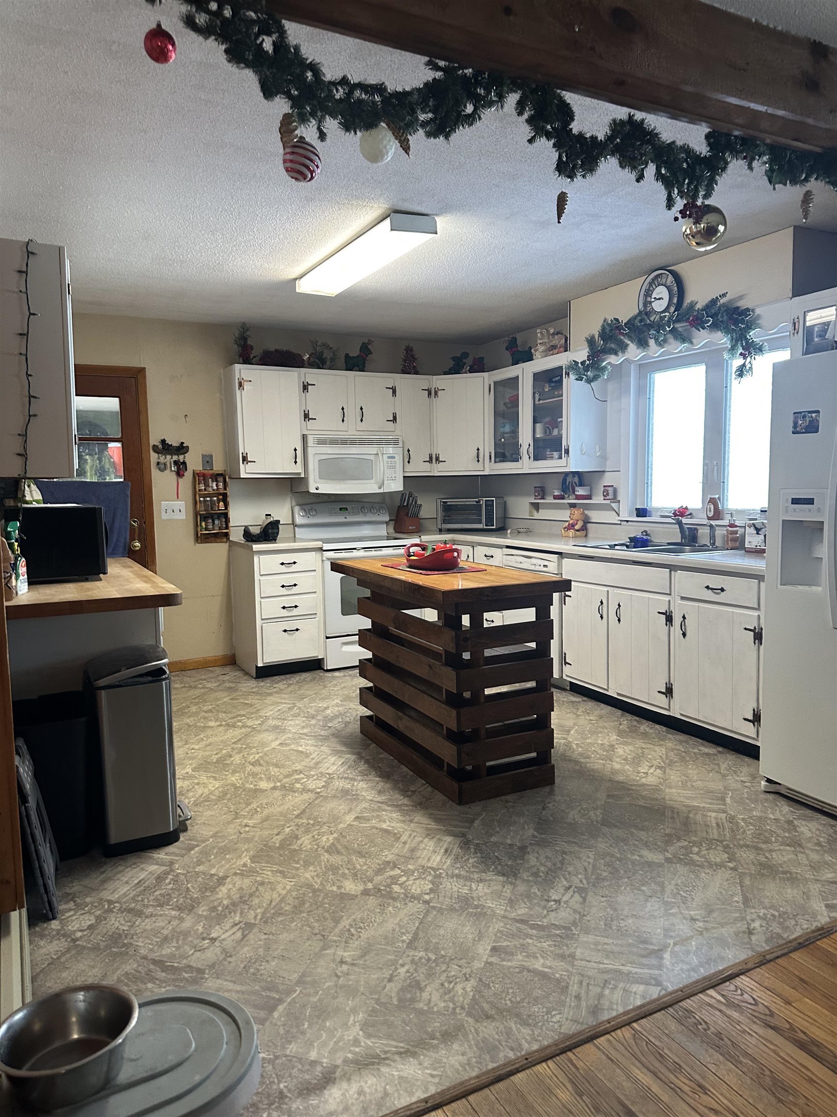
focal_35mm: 24
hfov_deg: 56.8
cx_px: 418
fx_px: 774
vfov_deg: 71.6
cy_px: 558
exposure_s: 1/60
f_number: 1.78
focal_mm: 6.86
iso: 320
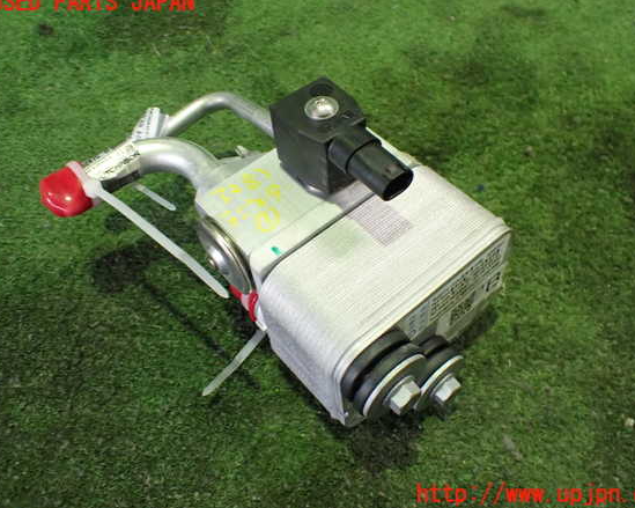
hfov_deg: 55.7
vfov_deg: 45.8
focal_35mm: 32
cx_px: 331
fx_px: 601
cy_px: 249
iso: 800
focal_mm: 5.4
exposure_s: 1/50
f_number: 2.3
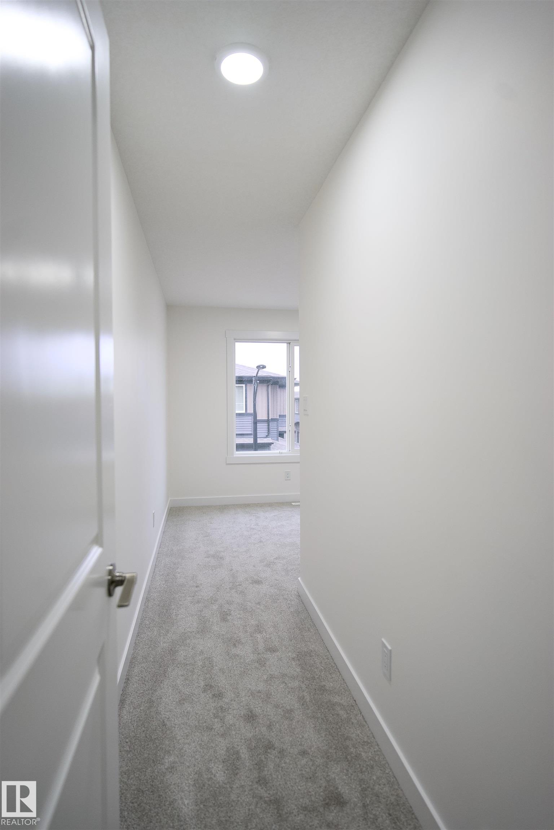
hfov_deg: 61.9
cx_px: 277
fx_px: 462
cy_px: 415
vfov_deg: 84.0
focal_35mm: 20
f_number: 2.8
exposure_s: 1/160
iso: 640
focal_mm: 20
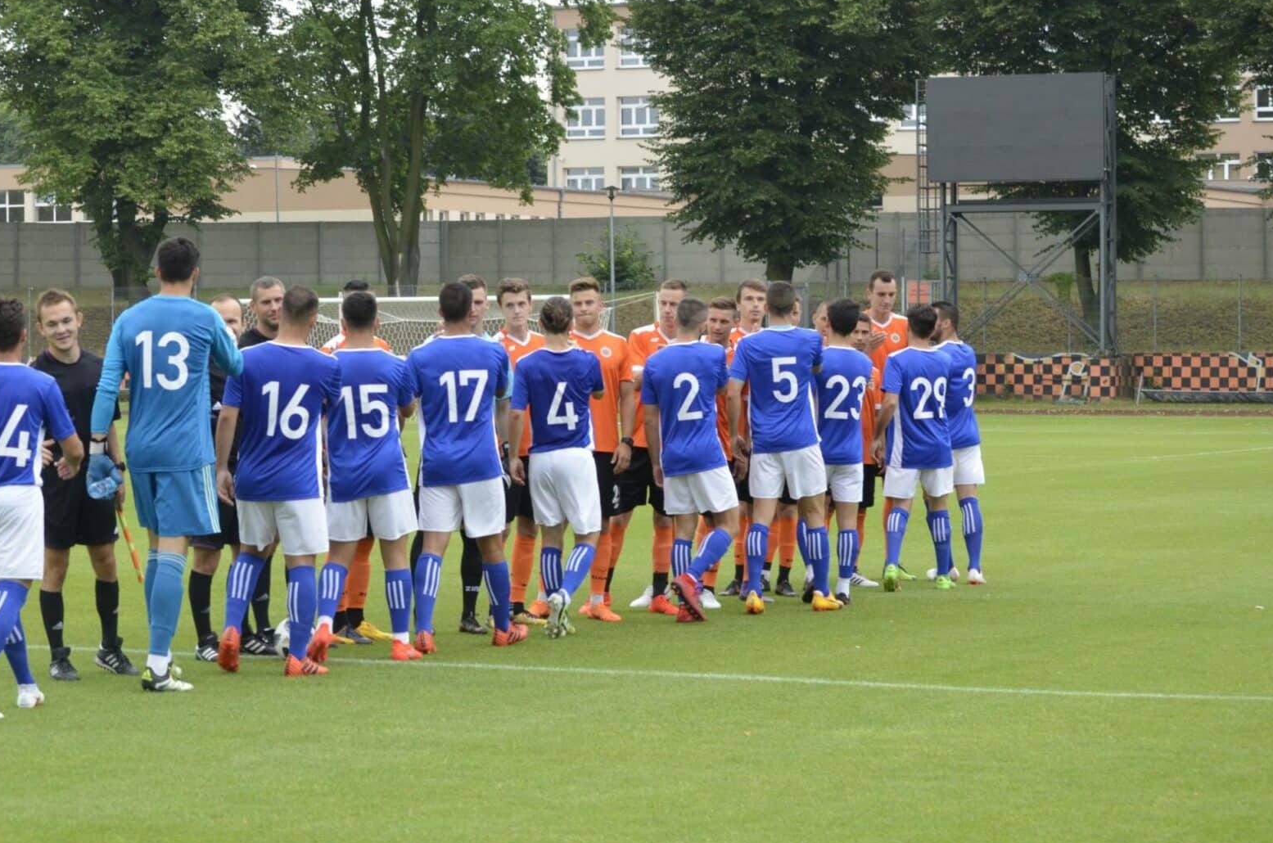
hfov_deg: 18.8
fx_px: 3834
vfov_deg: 12.5
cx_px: 515
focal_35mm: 109
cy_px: 466
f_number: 5.6
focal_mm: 55
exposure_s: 1/125
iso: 200
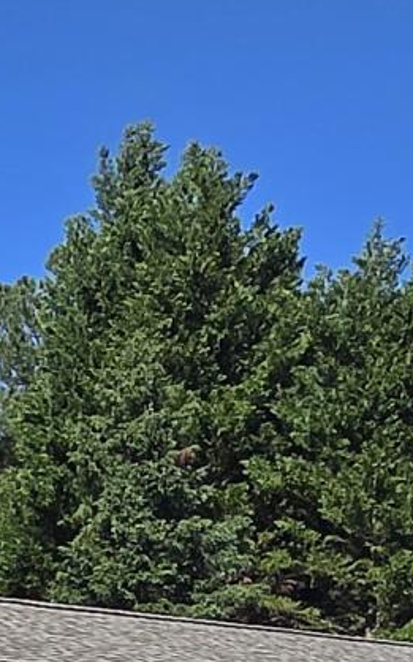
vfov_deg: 18.8
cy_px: 955
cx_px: -127
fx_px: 1784
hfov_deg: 12.8
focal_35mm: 99
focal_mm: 1.7
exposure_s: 1/1090
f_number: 2.2
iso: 25
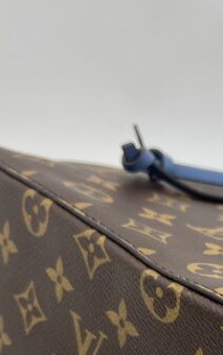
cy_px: 392
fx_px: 806
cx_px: 303
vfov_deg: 23.4
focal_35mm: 83
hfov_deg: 14.9
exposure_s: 1/100
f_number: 1.5
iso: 32
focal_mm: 5.7
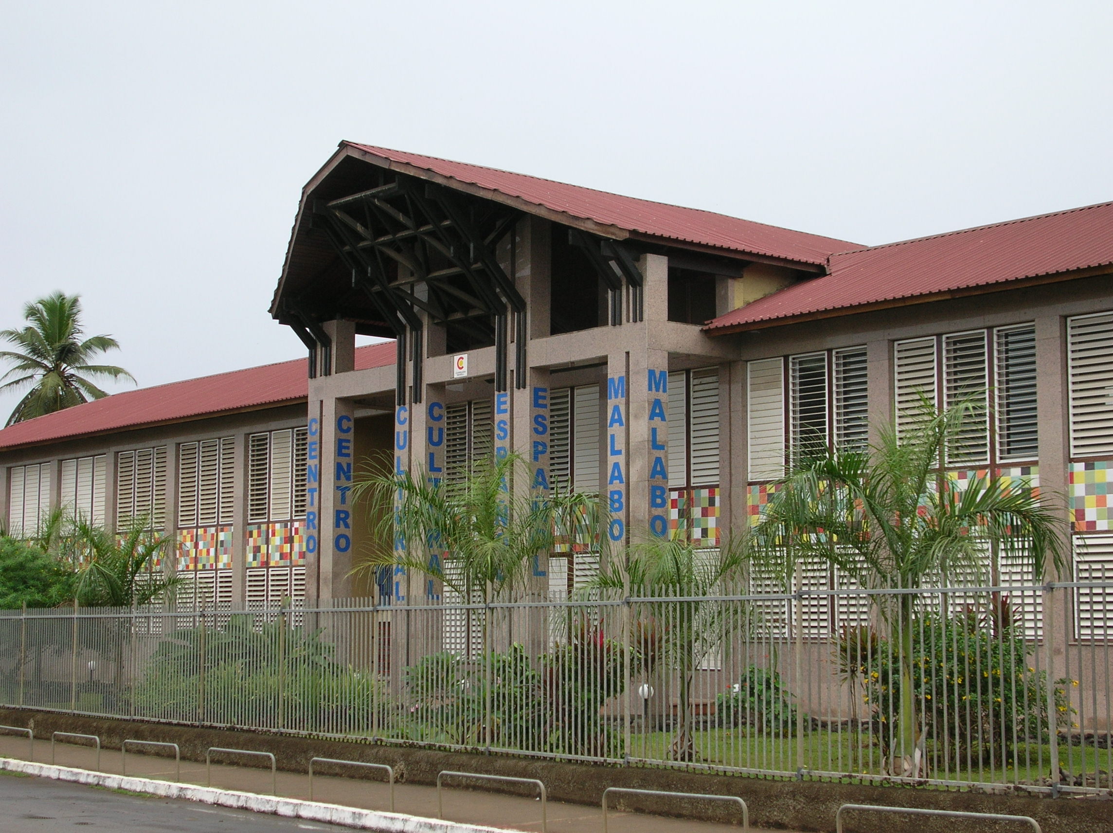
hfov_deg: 31.2
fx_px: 1992
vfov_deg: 23.6
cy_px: 416
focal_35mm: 62
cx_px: 556
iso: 50
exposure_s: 1/278
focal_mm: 10.2
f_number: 3.6
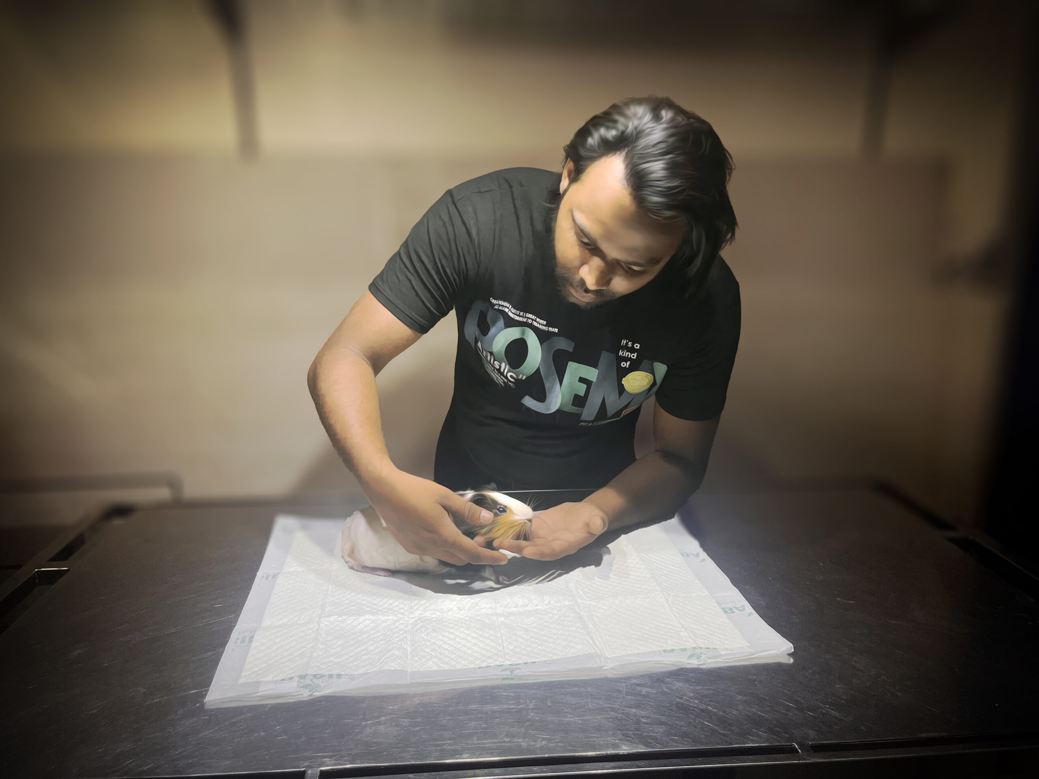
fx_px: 780
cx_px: 520
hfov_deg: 67.3
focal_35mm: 26
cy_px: 390
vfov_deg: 53.1
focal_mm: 5.1
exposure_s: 1/285
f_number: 1.6
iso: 40
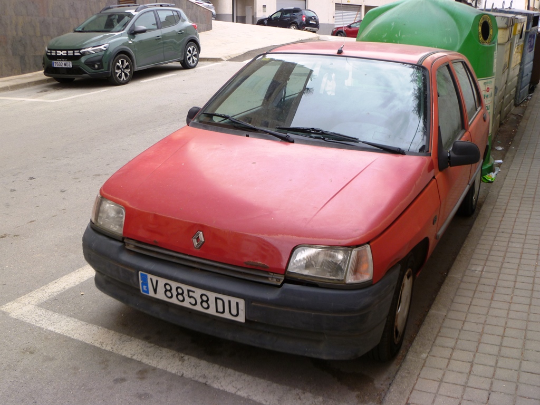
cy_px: 202
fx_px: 562
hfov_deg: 51.4
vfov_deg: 39.7
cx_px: 270
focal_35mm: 36
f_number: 3.6
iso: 80
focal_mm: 6.5
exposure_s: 1/80
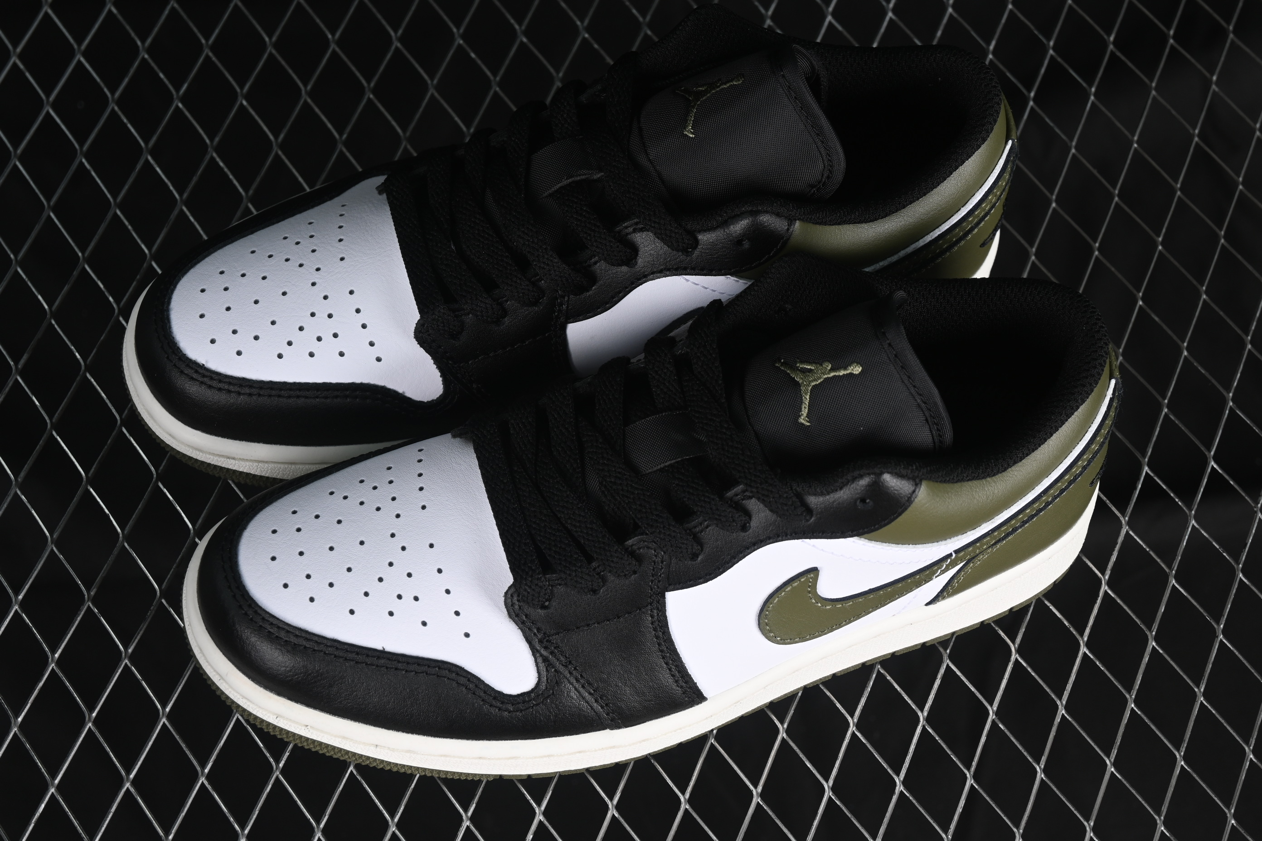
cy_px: 420
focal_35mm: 75
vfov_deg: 18.2
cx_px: 631
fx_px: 2629
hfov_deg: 27.0
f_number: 6.3
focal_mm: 50
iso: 160
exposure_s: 1/60
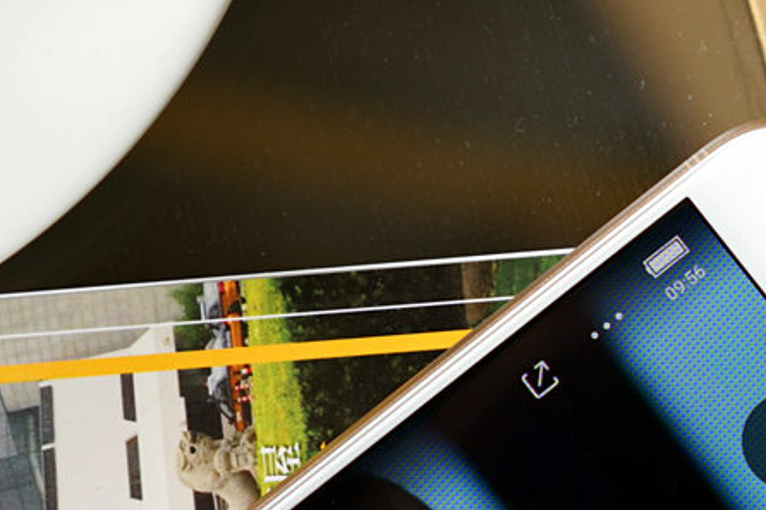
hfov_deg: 11.0
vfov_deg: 7.4
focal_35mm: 185
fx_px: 3935
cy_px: 326
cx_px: 739
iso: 100
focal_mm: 55
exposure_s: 1/60
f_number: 4
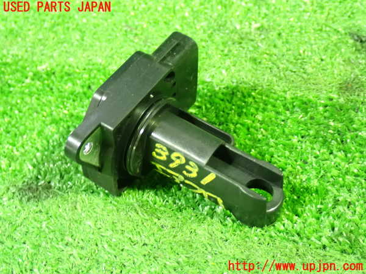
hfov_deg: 35.5
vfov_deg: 27.0
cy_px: 137
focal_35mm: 54
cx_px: 183
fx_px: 571
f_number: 3.3
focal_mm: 9.65
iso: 1250
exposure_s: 1/13
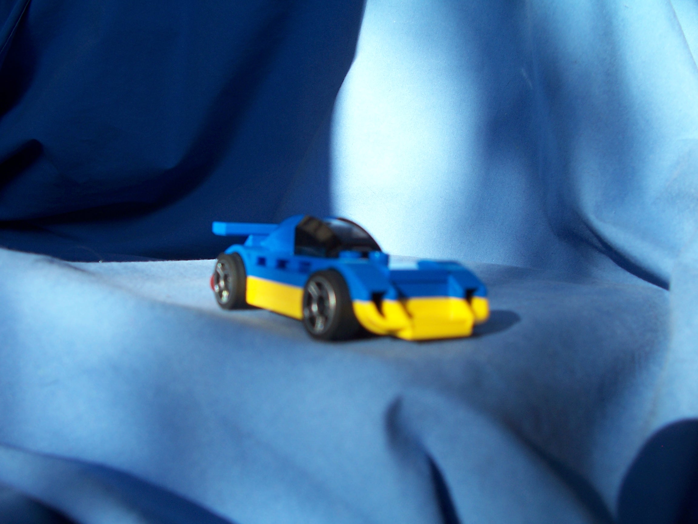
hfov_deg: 52.6
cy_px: 262
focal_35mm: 35
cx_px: 349
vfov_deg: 40.7
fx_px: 706
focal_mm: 6
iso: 80
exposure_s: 1/180
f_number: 2.8
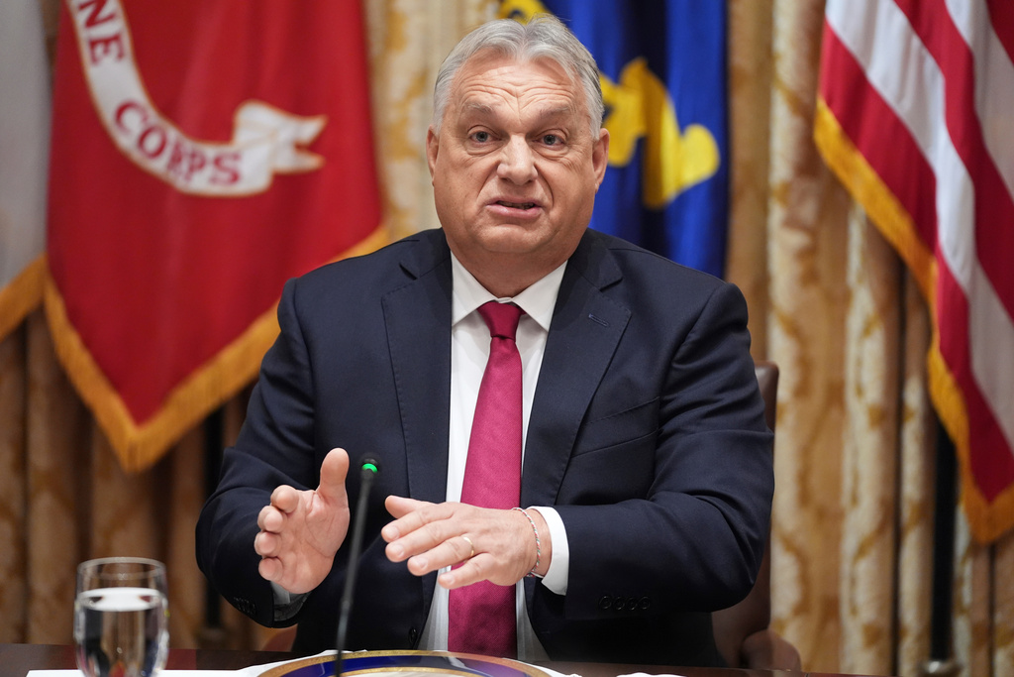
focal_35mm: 126
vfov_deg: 10.9
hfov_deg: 16.3
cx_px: 507
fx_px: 3549
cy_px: 338
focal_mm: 126
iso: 3200
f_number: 2.8
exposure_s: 1/250
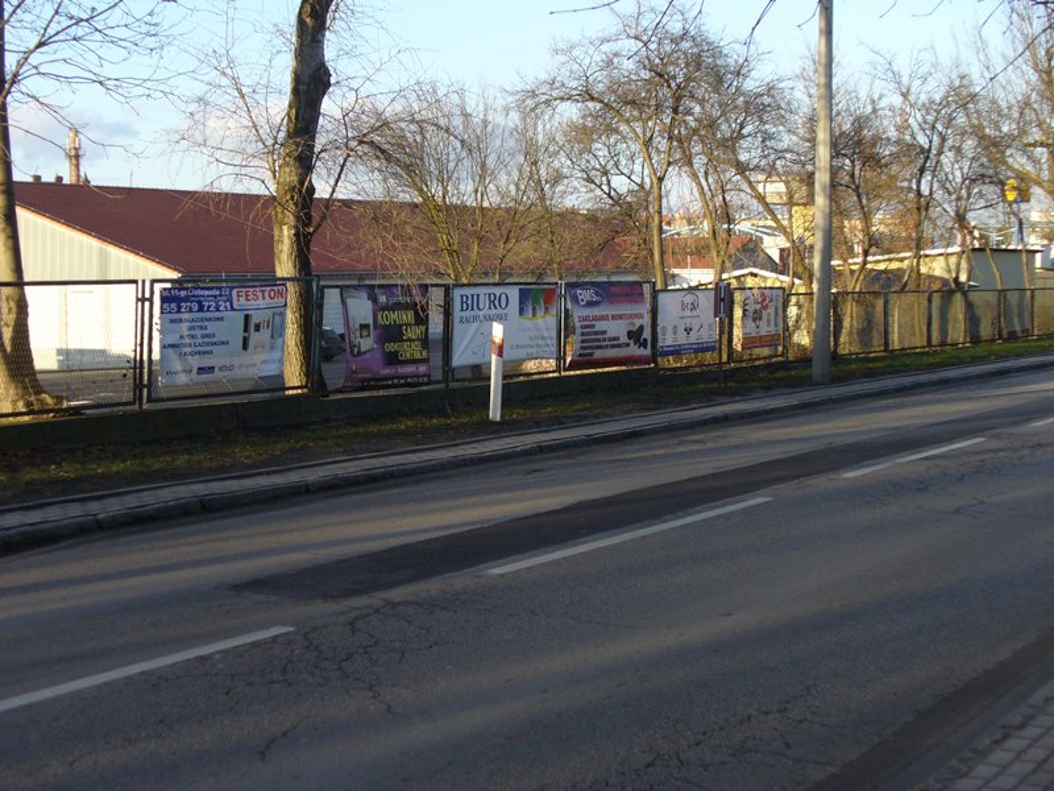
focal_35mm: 54
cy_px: 396
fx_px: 1644
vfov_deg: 27.0
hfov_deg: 35.5
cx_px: 527
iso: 100
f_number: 3.1
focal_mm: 8.9
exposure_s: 1/400
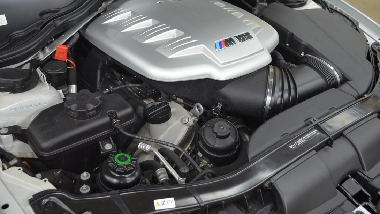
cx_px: 172
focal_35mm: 38
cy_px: 79
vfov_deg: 31.0
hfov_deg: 52.7
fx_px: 383
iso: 800
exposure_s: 1/40
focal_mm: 22
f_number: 4
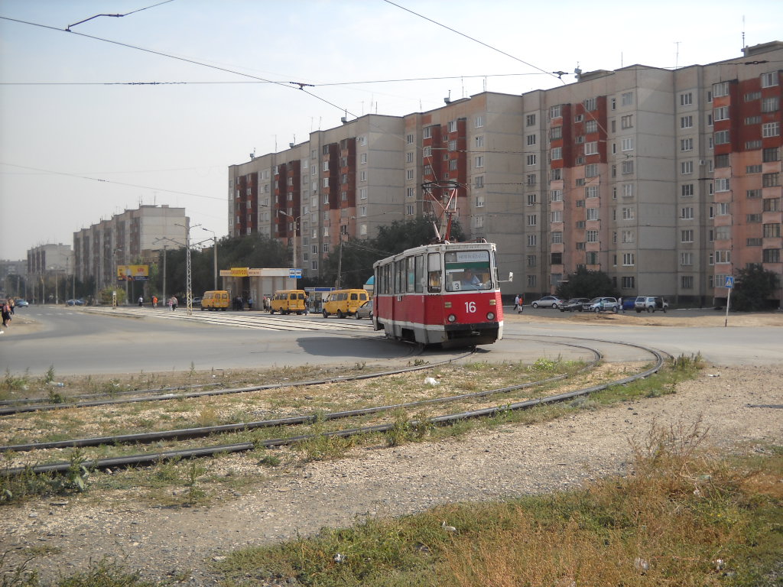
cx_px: 392
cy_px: 294
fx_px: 927
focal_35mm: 41
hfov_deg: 45.8
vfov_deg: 35.1
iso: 64
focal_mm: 6.72
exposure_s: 1/228
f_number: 5.5
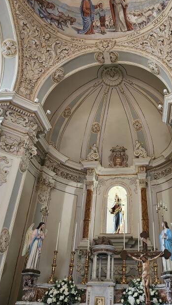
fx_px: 260
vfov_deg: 60.6
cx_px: 116
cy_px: 126
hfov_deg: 36.3
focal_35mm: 32
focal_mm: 5.54
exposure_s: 1/60
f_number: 1.8
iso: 640
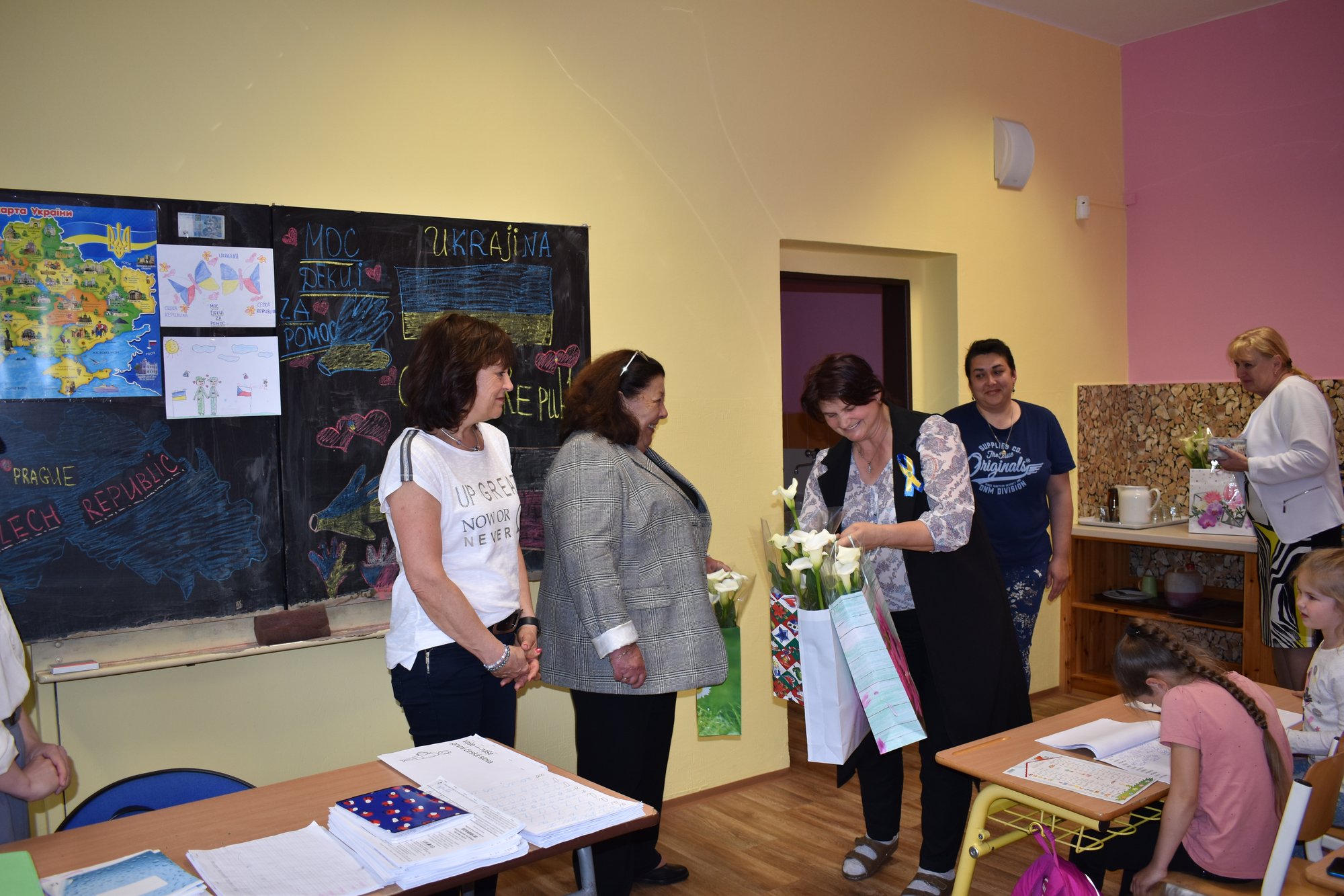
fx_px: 1120
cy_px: 448
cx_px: 672
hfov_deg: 61.9
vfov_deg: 43.6
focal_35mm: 30
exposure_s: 1/60
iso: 200
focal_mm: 20
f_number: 3.5
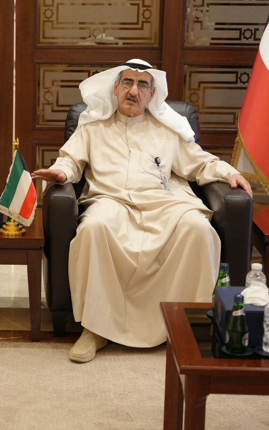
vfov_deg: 24.6
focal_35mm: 84
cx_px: -17
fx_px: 987
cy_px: 214
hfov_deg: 15.2
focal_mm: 54.7
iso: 2000
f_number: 4
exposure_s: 1/160
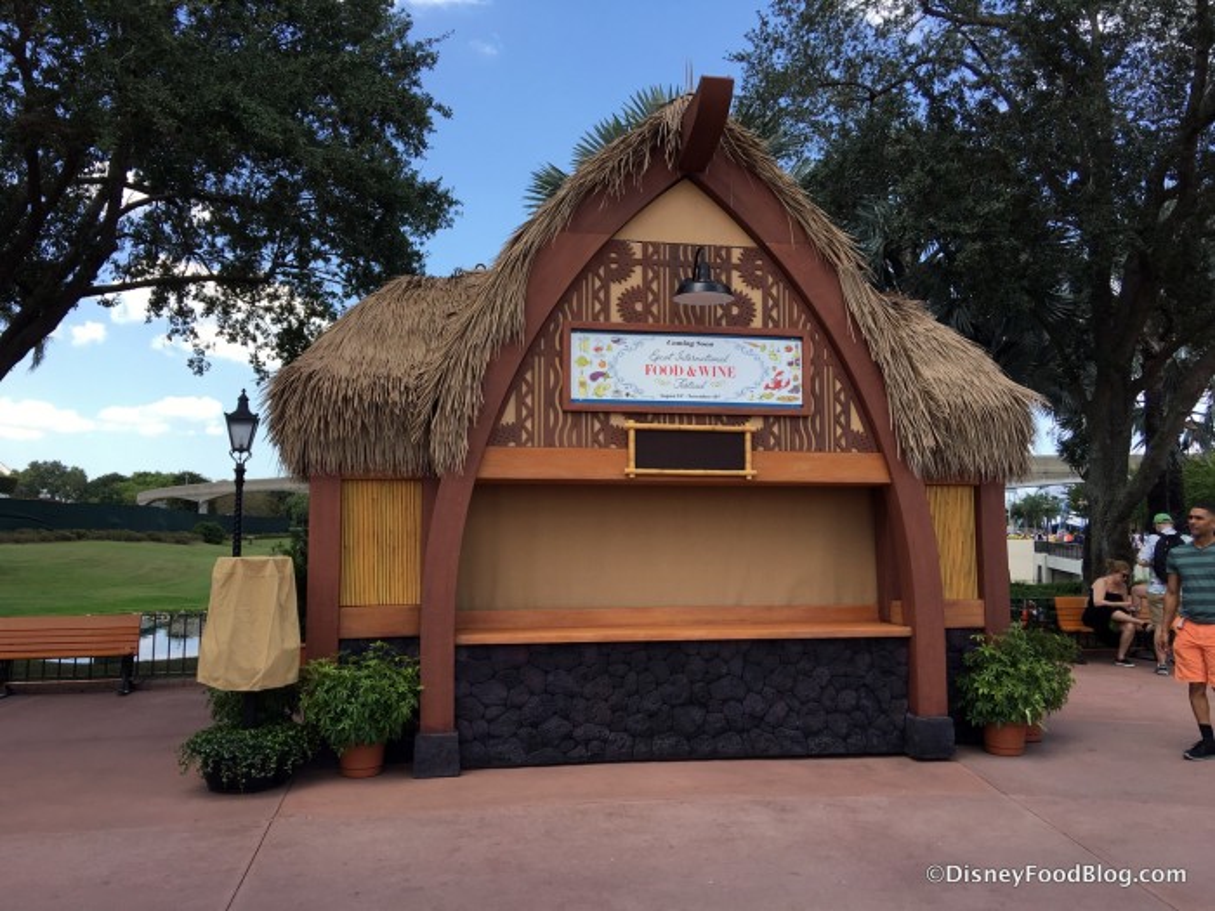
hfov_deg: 61.7
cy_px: 456
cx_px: 608
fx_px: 1018
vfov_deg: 48.2
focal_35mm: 29
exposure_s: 1/578
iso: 25
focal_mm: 4.15
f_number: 2.2
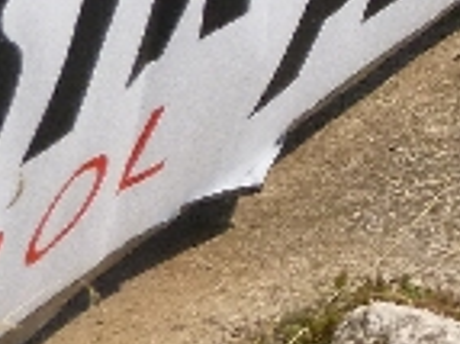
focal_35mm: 294
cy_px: -530
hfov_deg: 6.5
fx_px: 3904
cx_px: 955
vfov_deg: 4.9
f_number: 4.6
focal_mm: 7.3
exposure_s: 1/800
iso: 100
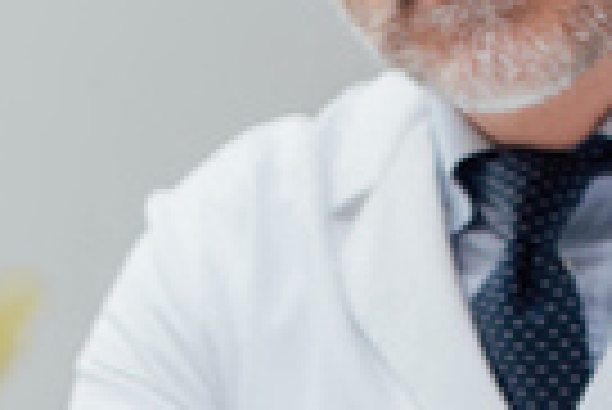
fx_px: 3046
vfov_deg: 7.4
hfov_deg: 11.5
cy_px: 852
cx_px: 176
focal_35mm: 179
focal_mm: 35
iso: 100
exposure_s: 1/125
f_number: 3.5
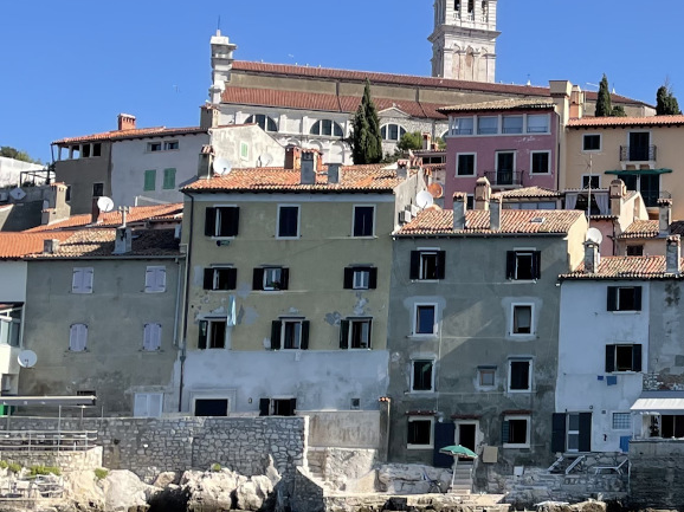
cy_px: 264
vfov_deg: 18.2
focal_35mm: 81
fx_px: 1600
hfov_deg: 22.0
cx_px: 857
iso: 32
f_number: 1.6
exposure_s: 1/2506
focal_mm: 4.2
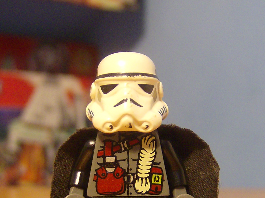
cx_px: 123
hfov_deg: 23.9
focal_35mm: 82
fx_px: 626
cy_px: 139
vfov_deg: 17.9
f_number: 2.8
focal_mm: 6
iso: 200
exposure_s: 1/4.16
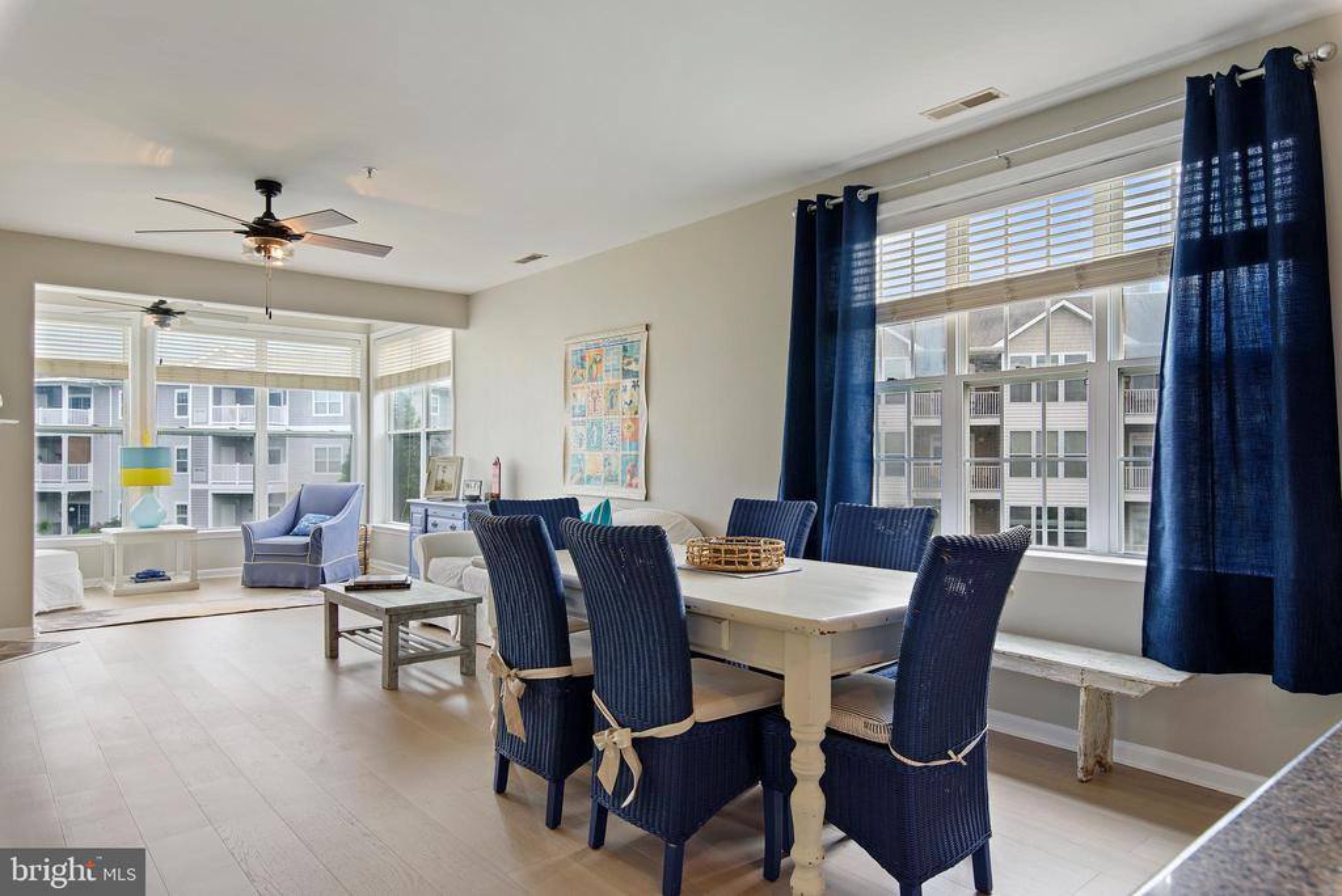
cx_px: 671
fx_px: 821
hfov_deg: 78.5
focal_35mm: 22
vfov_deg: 57.3
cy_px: 448
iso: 200
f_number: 8
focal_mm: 22
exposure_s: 1/4
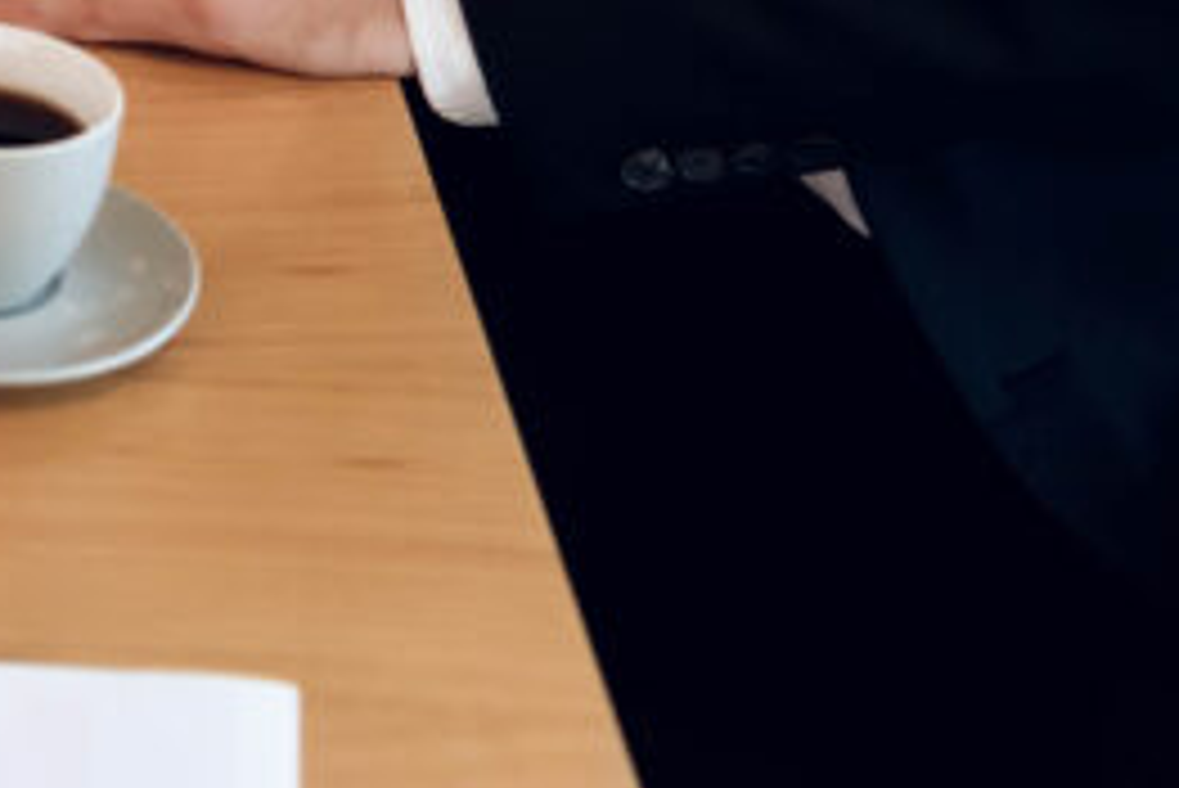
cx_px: -747
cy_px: -448
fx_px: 4358
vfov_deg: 10.0
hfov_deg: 14.1
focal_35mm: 133
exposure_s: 1/100
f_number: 3.2
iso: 320
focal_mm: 34
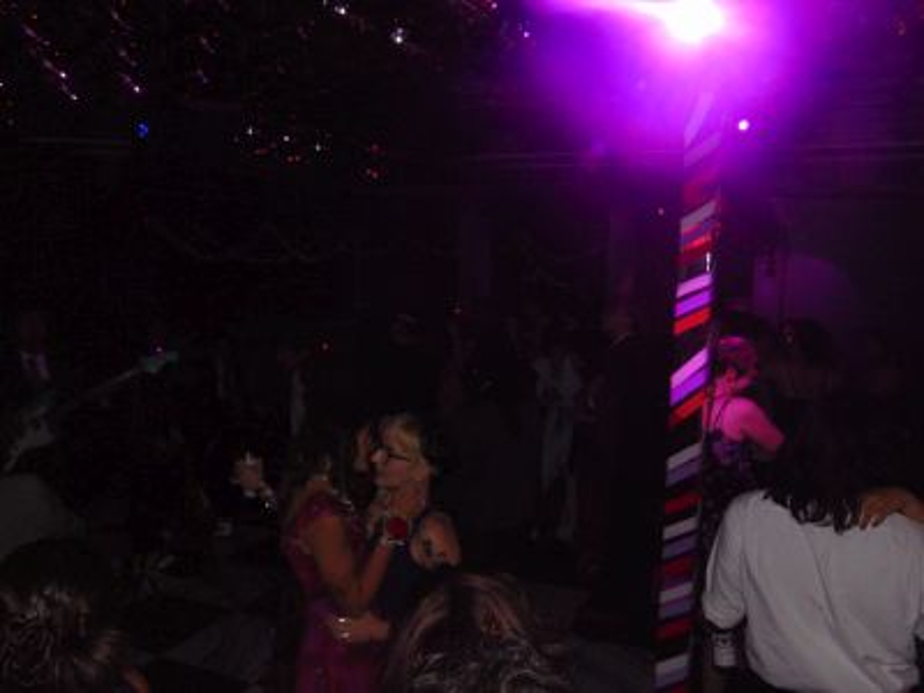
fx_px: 801
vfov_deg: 46.8
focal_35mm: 30
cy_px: 346
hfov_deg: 60.0
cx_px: 462
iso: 200
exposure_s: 1/40
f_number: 3.1
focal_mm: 5.4
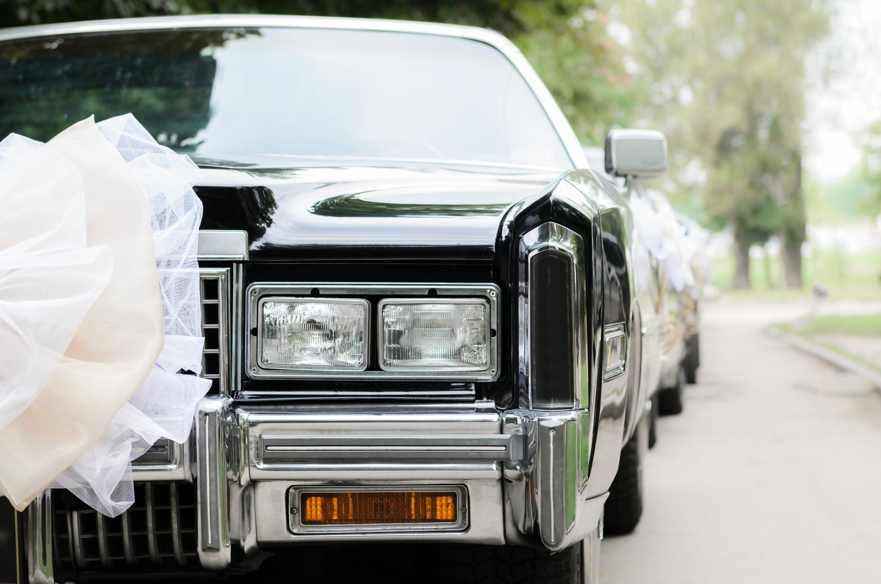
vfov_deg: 13.0
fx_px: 2564
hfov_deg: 19.5
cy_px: 292
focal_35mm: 105
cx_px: 440
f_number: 4.5
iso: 640
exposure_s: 1/400
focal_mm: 70
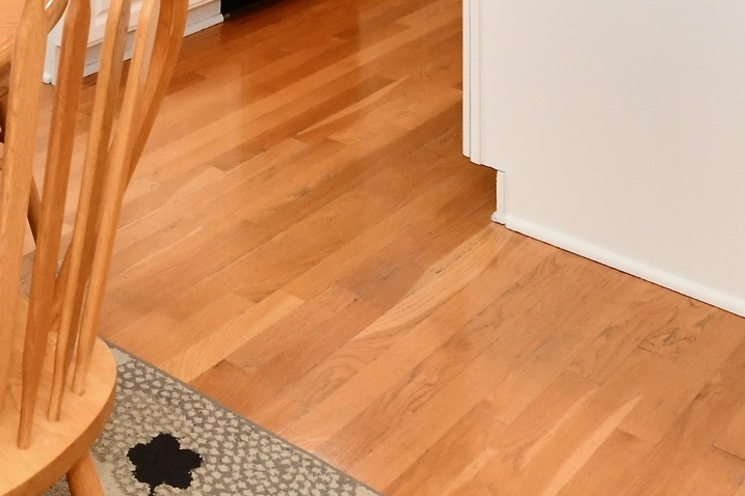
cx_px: -8
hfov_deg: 30.9
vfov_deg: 17.9
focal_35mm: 60
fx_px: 1242
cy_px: -404
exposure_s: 1/60
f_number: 6.3
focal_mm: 14
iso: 640
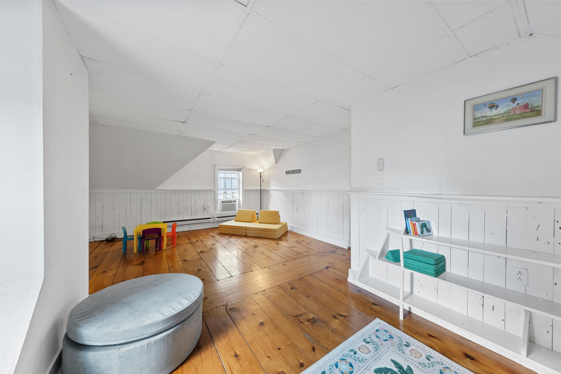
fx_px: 187
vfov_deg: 90.0
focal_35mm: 12
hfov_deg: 112.6
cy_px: 187
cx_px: 280
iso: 500
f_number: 8
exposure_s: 1/1.25
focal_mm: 8
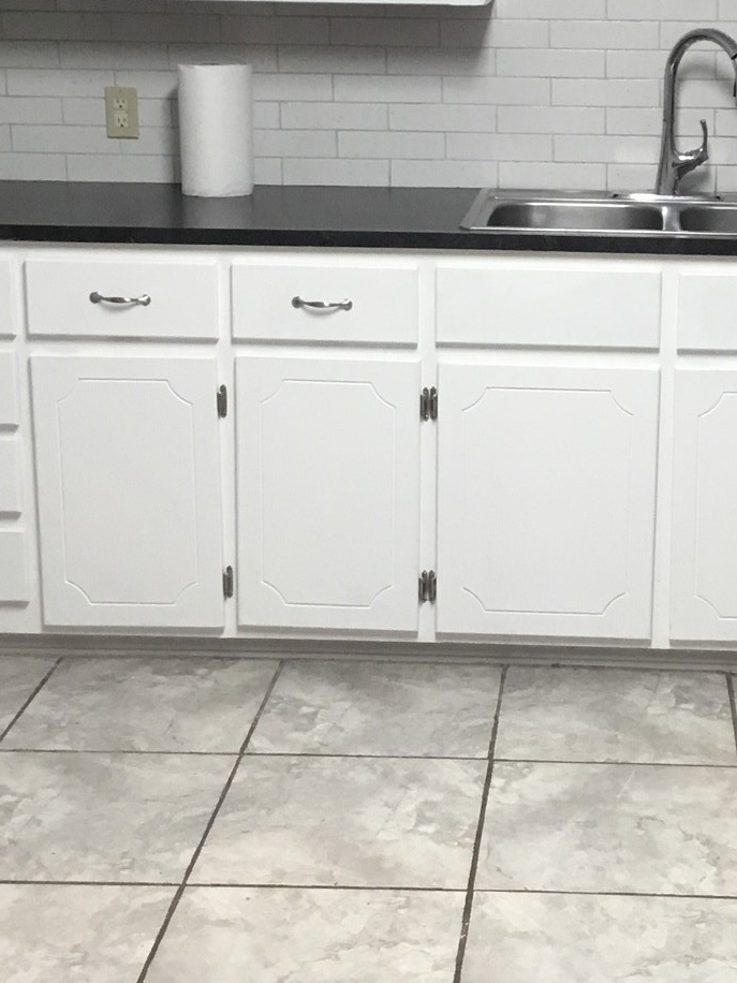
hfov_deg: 22.4
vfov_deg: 29.6
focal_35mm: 65
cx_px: 547
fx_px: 1845
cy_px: 332
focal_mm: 3.3
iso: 80
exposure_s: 1/30
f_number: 2.4
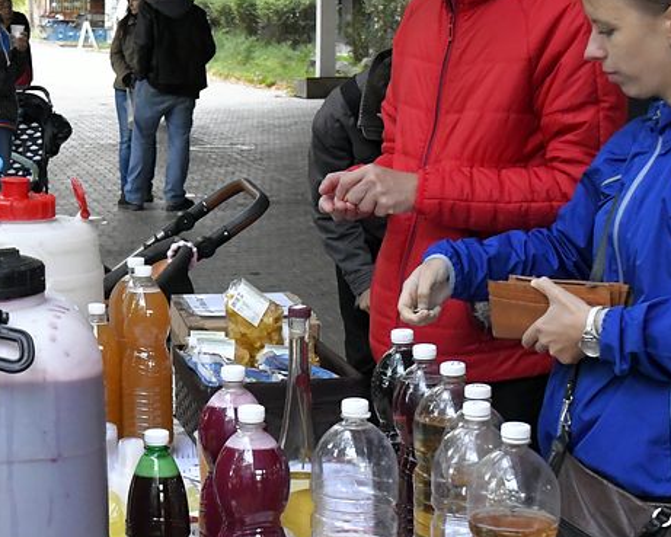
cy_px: 294
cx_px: 67
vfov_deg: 17.5
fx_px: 1748
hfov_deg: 21.3
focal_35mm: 88
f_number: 5.6
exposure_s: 1/160
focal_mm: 24
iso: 5000
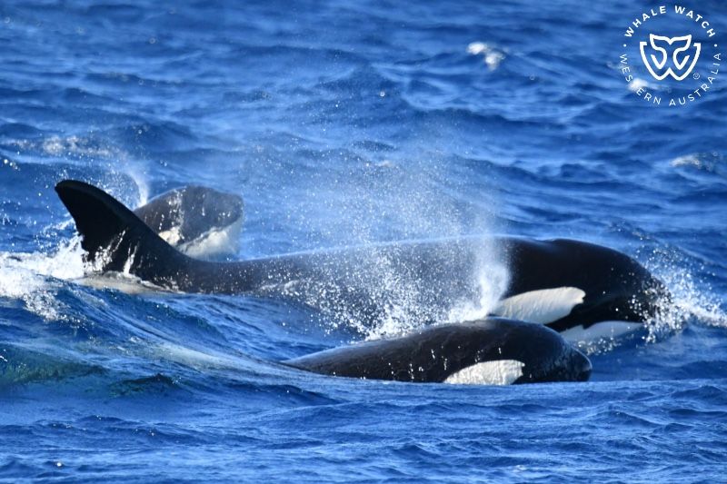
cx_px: 364
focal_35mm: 600
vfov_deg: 2.3
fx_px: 12113
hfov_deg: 3.4
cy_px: 242
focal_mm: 600
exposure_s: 1/8000
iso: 3200
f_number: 6.3
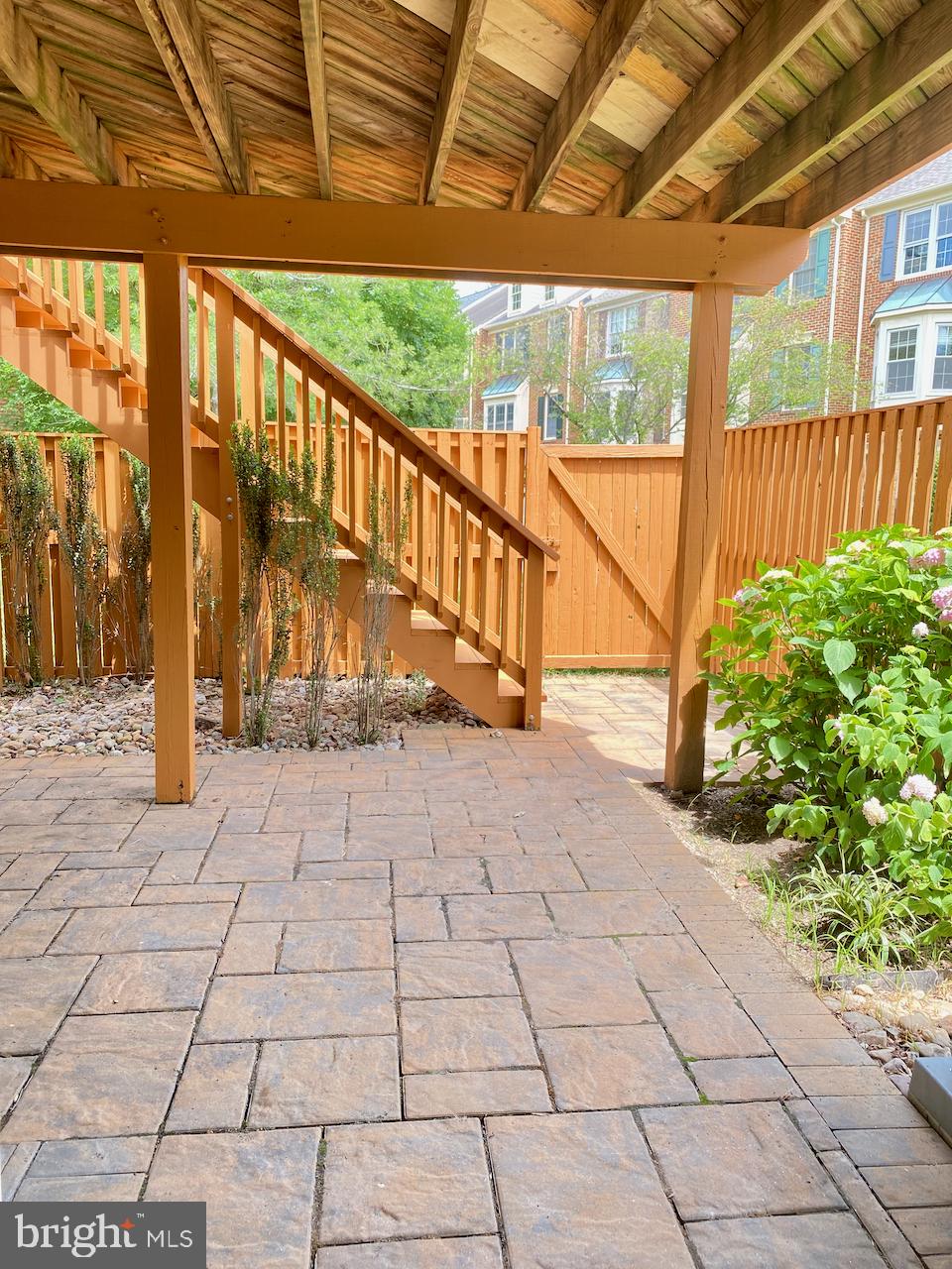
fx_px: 953
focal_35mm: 26
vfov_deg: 67.3
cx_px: 476
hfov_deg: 53.1
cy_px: 634
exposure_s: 1/157
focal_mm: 4.25
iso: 32
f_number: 1.8
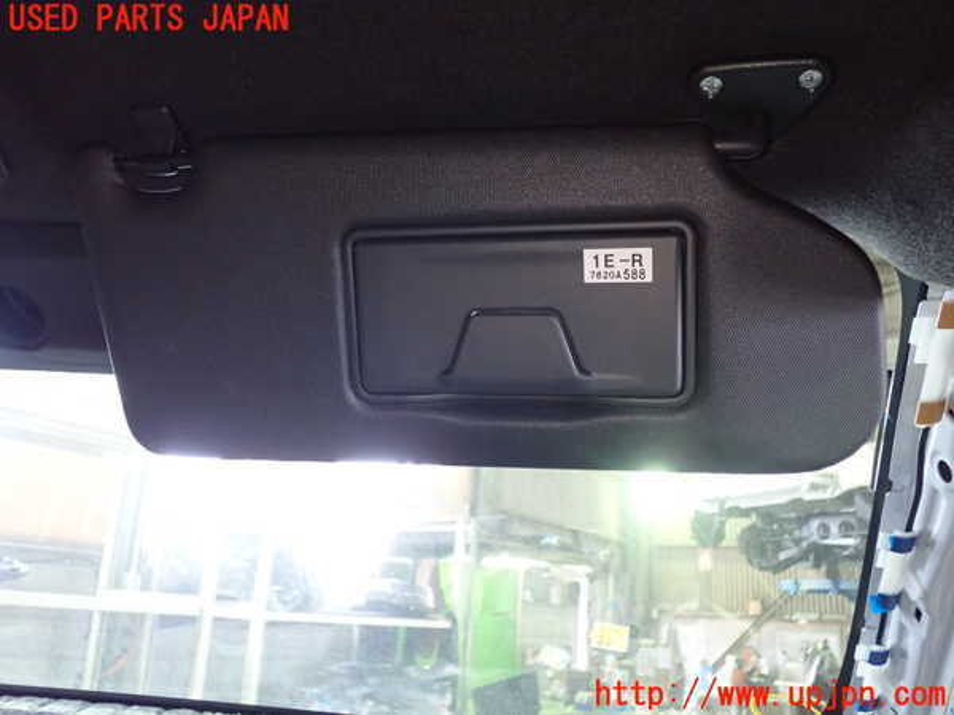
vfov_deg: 46.8
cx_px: 477
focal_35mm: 30
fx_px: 827
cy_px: 358
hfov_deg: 60.0
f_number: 2.3
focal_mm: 5.5
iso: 800
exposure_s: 1/40
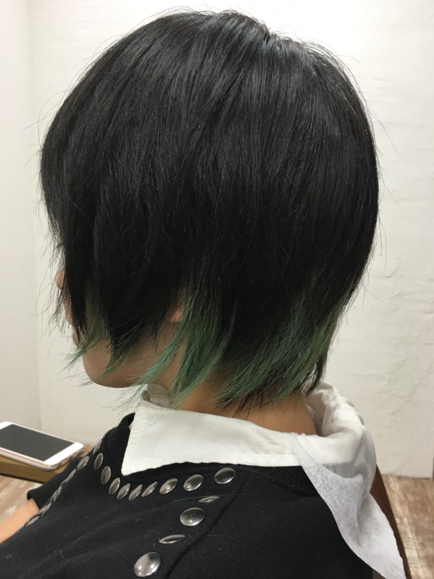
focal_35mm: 29
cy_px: 290
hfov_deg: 48.2
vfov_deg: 61.7
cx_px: 217
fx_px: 485
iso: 40
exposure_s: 1/30
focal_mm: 4.15
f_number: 2.2
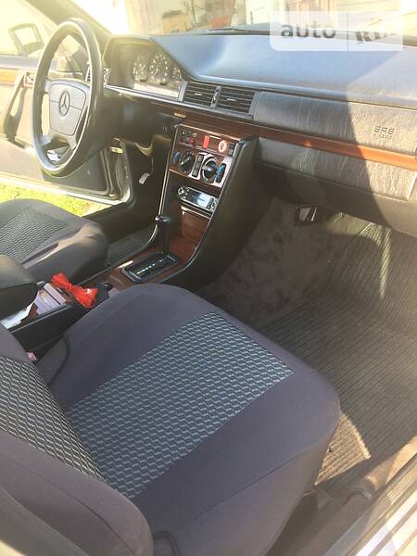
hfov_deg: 48.2
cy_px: 278
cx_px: 208
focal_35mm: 29
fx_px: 466
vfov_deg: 61.7
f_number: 2.2
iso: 64
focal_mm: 4.2
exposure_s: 1/100
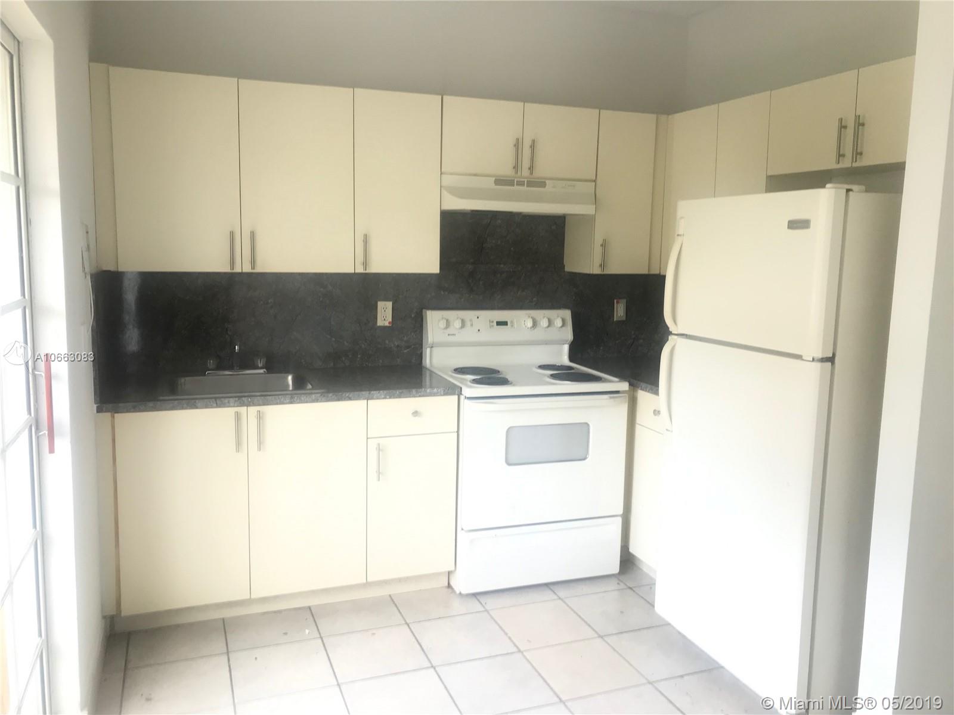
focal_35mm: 28
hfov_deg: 63.4
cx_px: 477
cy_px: 358
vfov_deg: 49.7
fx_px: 772
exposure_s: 1/60
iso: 25
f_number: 1.8
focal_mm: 3.99
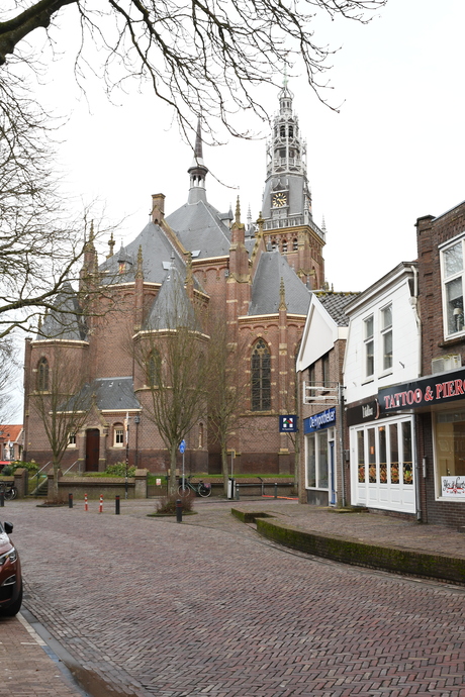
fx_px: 697
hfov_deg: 36.9
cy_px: 348
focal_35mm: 36
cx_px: 232
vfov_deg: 53.1
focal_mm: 24
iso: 320
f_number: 6.3
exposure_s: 1/60
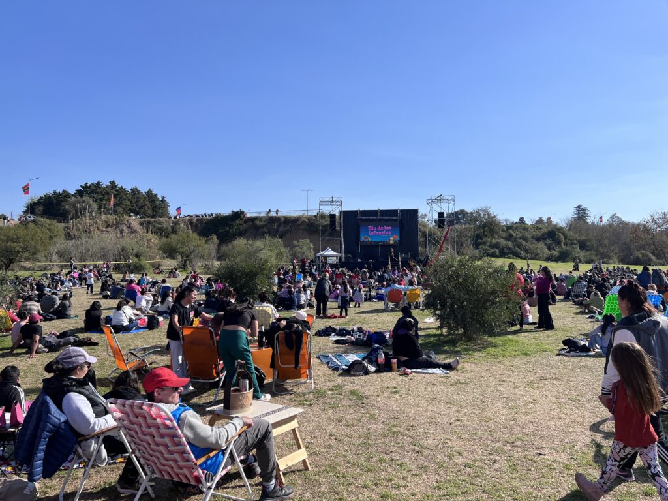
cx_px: 334
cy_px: 250
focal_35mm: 26
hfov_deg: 67.3
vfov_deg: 53.1
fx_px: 502
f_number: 1.5
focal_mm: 5.7
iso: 50
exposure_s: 1/5076
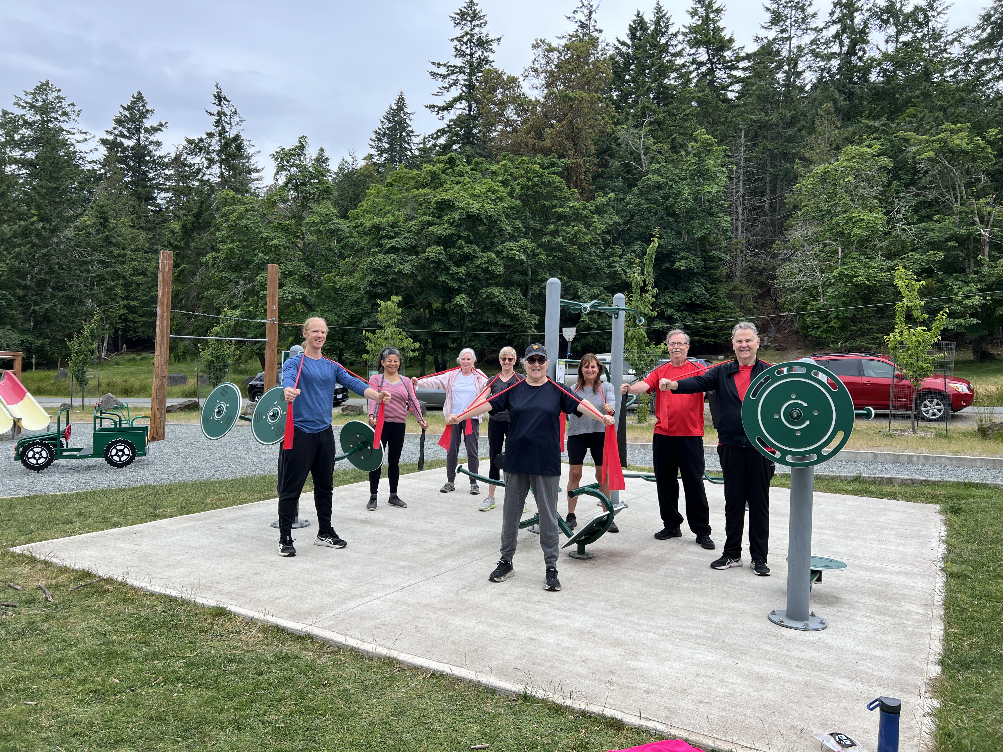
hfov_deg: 67.3
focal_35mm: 26
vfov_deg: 53.1
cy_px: 376
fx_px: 753
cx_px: 502
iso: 50
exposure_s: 1/1224
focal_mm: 5.7
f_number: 1.5
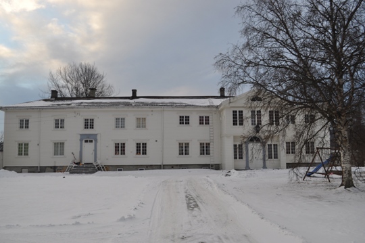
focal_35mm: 33
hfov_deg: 57.3
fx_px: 334
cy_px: 122
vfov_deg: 39.9
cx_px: 182
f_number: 6.3
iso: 200
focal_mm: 22
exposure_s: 1/160
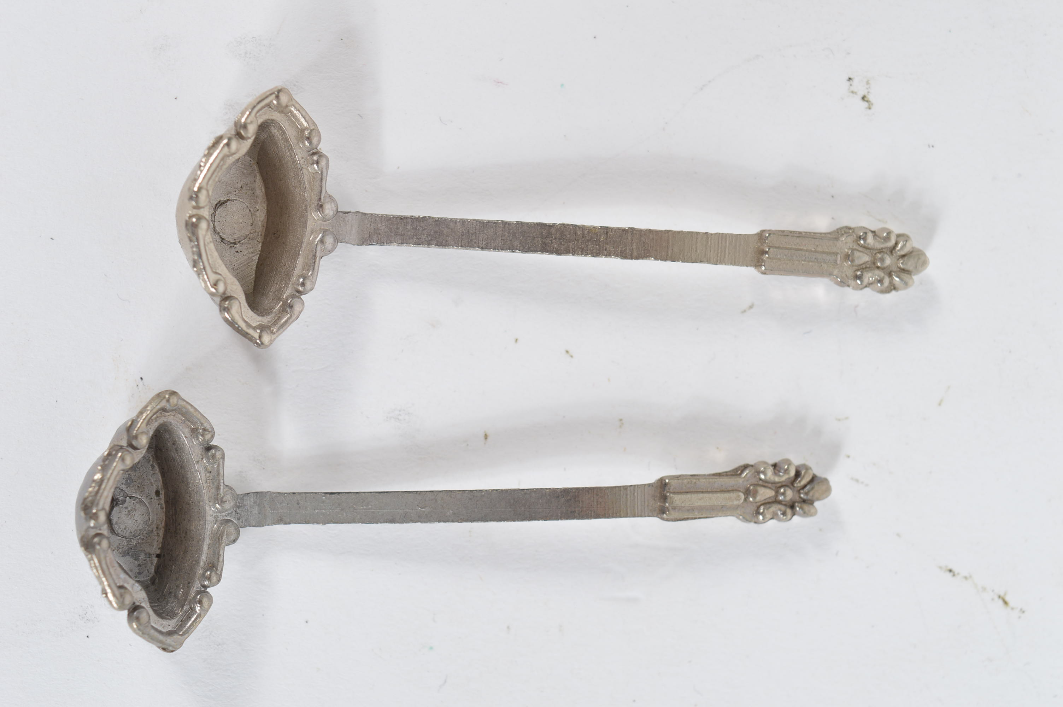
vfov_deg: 22.6
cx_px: 532
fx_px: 1770
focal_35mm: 60
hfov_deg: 33.4
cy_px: 354
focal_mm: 40
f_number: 9
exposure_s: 1/125
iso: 100
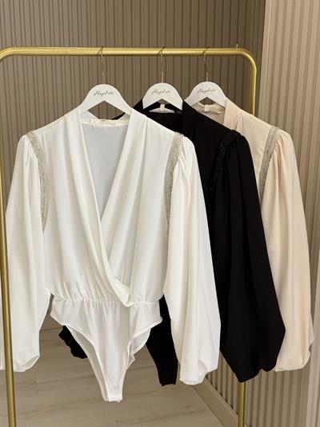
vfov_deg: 39.6
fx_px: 591
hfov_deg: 30.3
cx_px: 160
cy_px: 214
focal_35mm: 48
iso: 64
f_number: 1.78
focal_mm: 6.76
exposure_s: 1/583
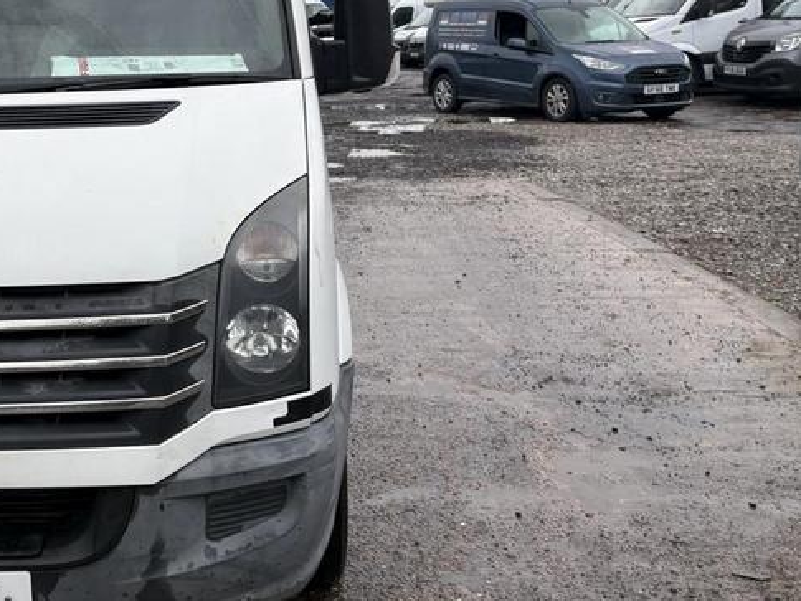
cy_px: 182
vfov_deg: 30.0
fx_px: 1111
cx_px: 69
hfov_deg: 36.9
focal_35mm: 48
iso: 50
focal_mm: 5.96
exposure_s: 1/492
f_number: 1.6
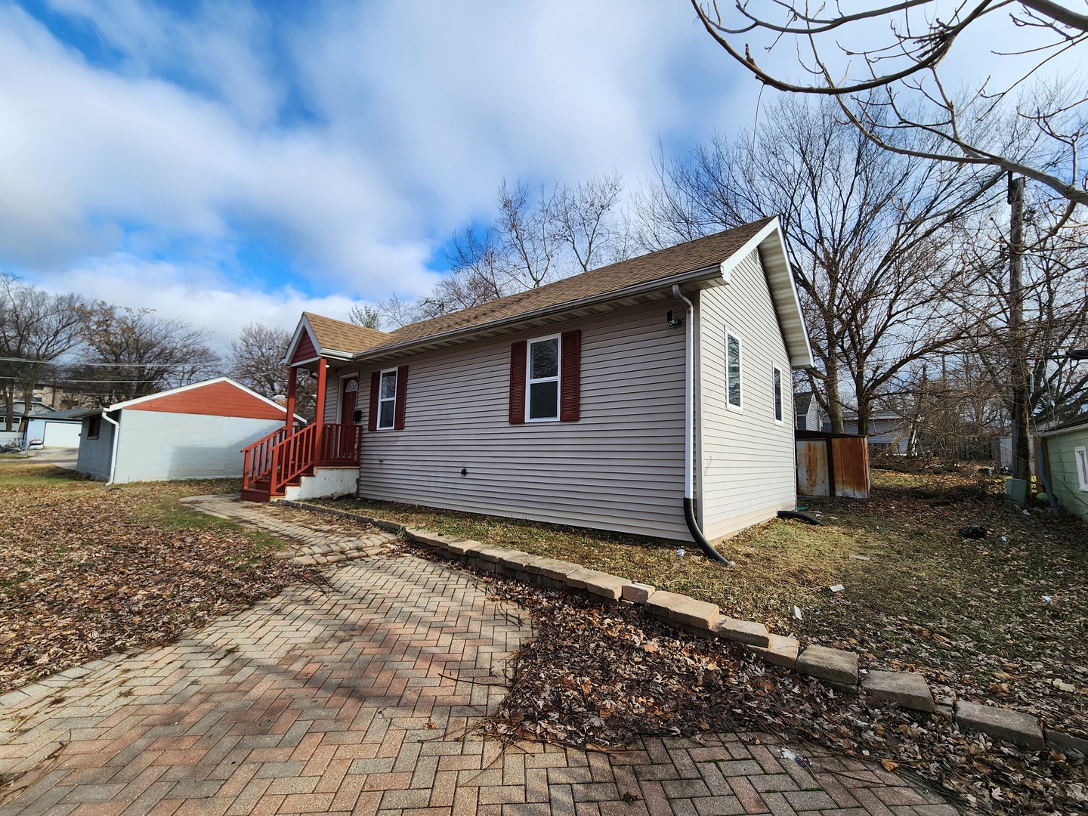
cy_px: 408
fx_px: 409
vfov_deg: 89.9
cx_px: 544
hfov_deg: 106.2
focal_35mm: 13
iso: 50
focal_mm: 2.2
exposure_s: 1/1343
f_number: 2.2
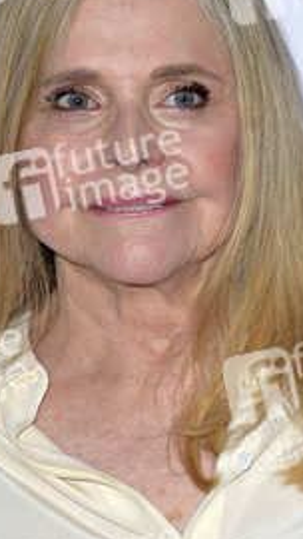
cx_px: 145
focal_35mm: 225
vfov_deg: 9.6
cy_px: 277
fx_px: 3212
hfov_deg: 5.4
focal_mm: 145
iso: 400
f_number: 6.3
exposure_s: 1/250
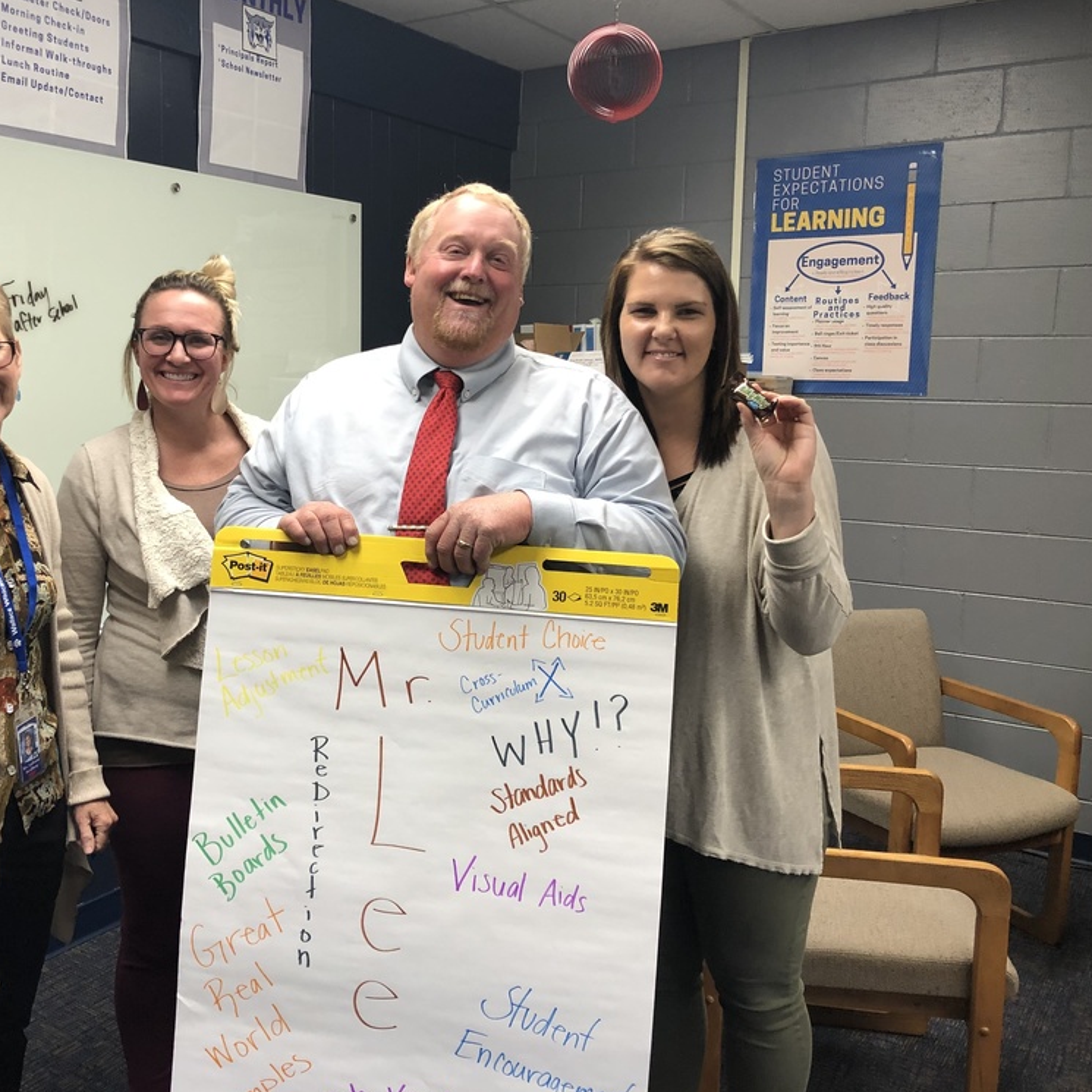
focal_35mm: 34
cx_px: 387
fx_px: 1213
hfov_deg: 47.8
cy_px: 536
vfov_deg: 48.4
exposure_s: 1/30
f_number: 1.8
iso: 32
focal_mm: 4
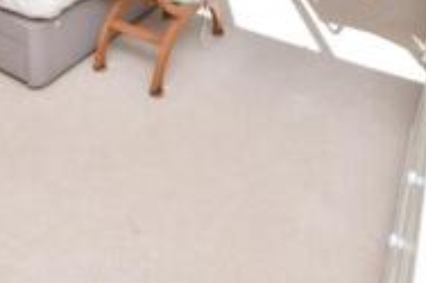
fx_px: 449
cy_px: -62
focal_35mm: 38
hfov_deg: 49.7
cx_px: 136
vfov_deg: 29.7
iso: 100
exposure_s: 1/125
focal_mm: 10
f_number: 5.6
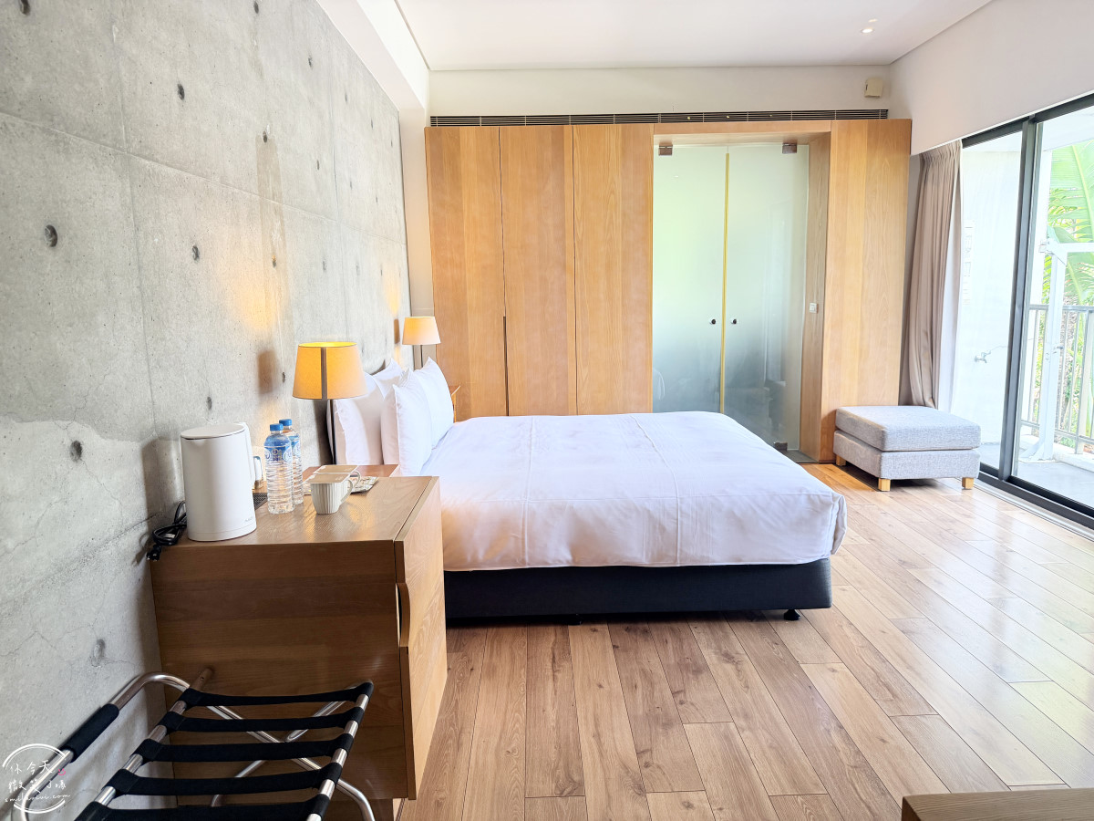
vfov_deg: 56.8
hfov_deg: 71.6
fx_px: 758
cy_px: 410
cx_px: 547
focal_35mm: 24
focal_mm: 6.76
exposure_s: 1/120
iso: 250
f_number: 1.78
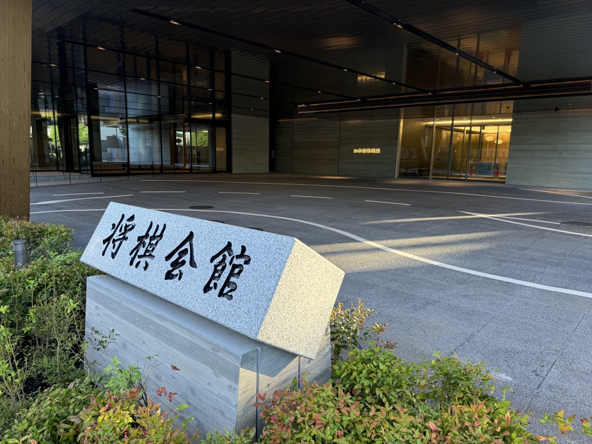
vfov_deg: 56.8
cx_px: 296
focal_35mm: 24
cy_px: 222
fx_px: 410
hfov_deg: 71.6
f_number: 1.78
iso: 64
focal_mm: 6.76
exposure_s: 1/149
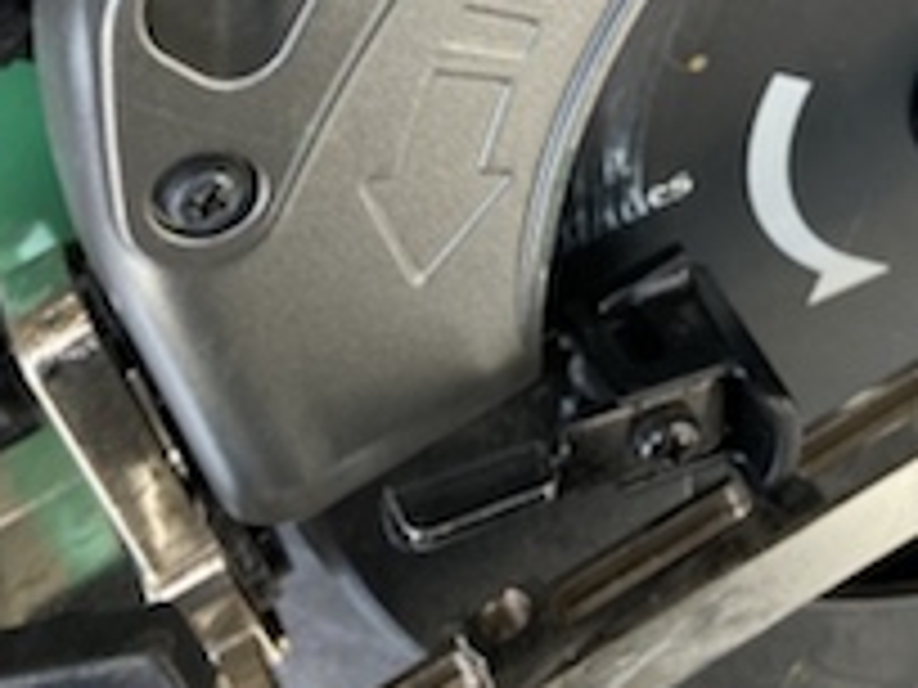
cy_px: -270
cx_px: 702
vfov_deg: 13.8
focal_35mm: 102
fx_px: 2705
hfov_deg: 19.1
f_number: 1.8
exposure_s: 1/100
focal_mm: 4.25
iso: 64
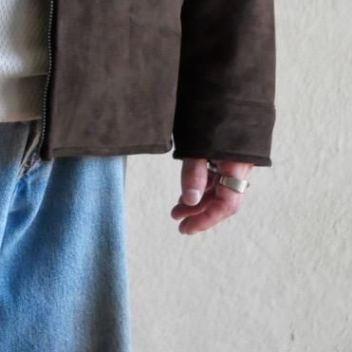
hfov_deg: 5.1
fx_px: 3935
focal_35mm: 342
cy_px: -149
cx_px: -53
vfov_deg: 5.1
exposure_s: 1/125
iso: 1250
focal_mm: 56
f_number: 4
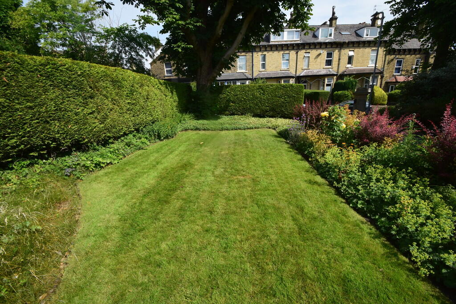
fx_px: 190
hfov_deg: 100.4
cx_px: 228
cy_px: 152
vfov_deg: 77.3
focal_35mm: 15
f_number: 11
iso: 400
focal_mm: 10
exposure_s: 1/500
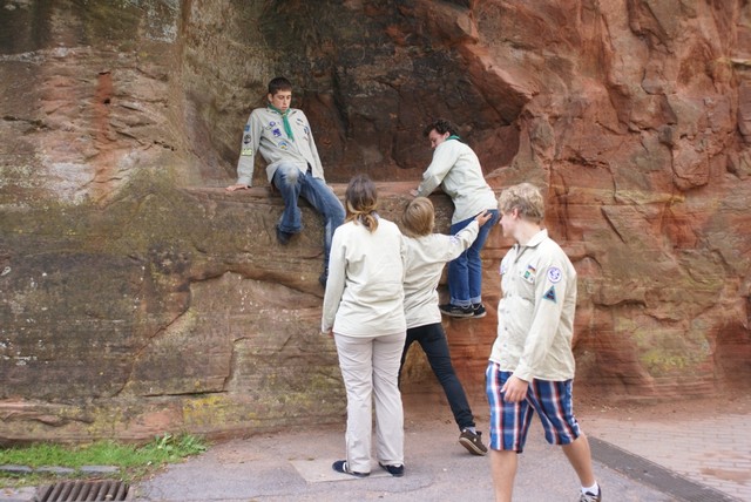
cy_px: 251
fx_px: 940
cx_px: 376
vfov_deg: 29.9
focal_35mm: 45
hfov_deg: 43.6
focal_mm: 30
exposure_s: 1/125
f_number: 5
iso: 160
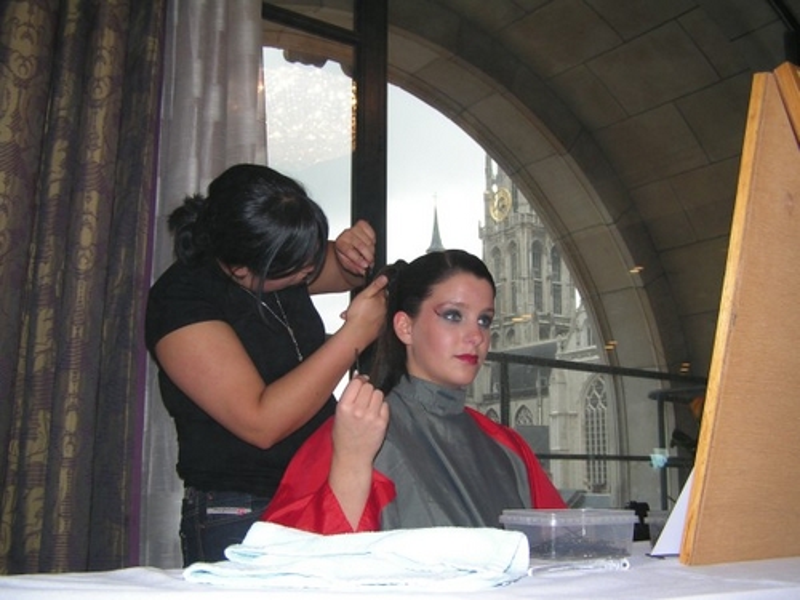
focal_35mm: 38
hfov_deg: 49.0
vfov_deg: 37.7
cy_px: 300
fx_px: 878
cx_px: 400
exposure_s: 1/80
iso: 50
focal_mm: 6.3
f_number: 2.8
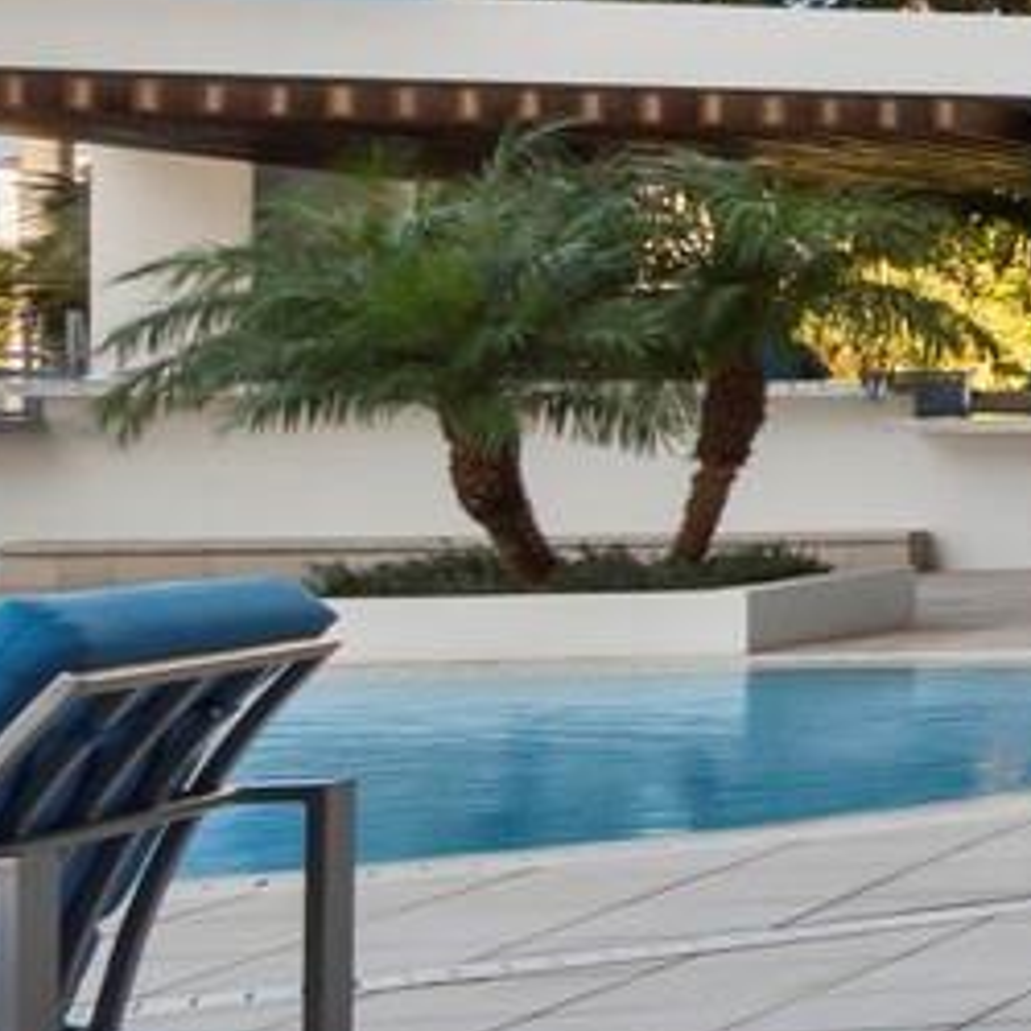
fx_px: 2662
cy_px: 464
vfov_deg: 21.9
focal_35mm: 79
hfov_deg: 11.3
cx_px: 3136
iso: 200
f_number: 8
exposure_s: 1/60
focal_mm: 7
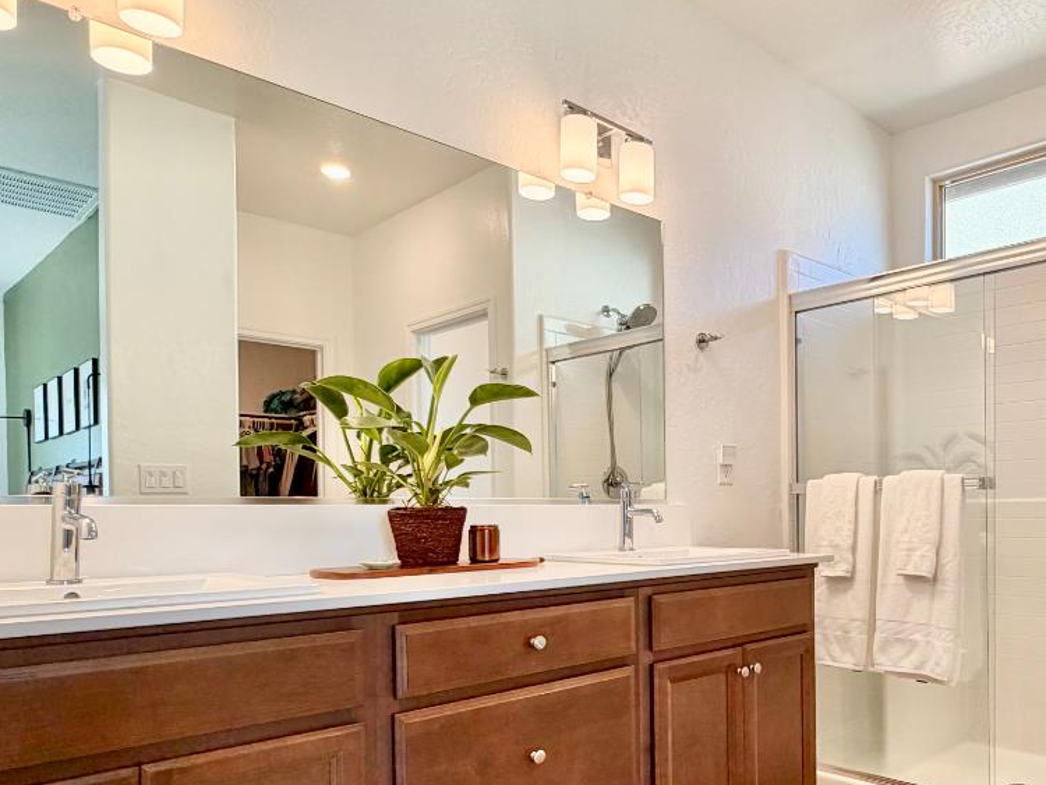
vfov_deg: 49.1
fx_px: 846
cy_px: 512
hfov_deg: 60.5
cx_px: 764
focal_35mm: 28
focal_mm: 2.22
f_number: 2.2
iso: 100
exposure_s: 1/120
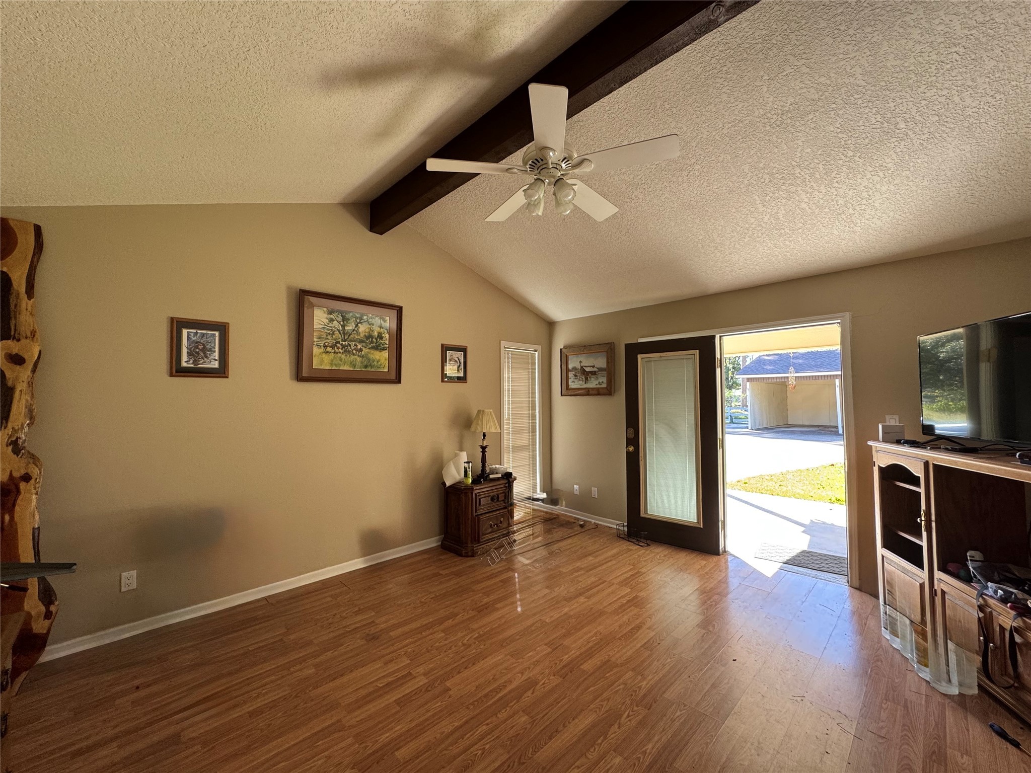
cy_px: 386
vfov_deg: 85.7
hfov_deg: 102.1
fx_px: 417
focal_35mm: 14
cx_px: 516
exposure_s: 1/99
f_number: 2.2
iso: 160
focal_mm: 2.22
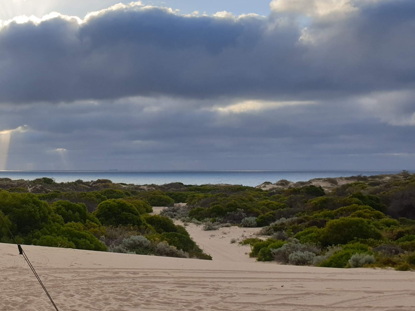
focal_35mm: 54
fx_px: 647
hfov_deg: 34.0
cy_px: 184
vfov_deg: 27.0
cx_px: 56
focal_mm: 4.3
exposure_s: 1/902
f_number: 2.4
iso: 50
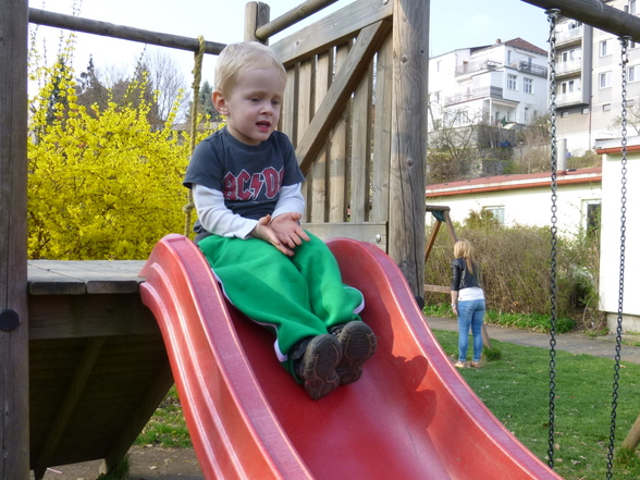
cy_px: 260
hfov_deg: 53.8
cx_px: 364
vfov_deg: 41.8
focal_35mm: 34
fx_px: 629
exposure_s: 1/320
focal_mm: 4.5
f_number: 3.1
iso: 100
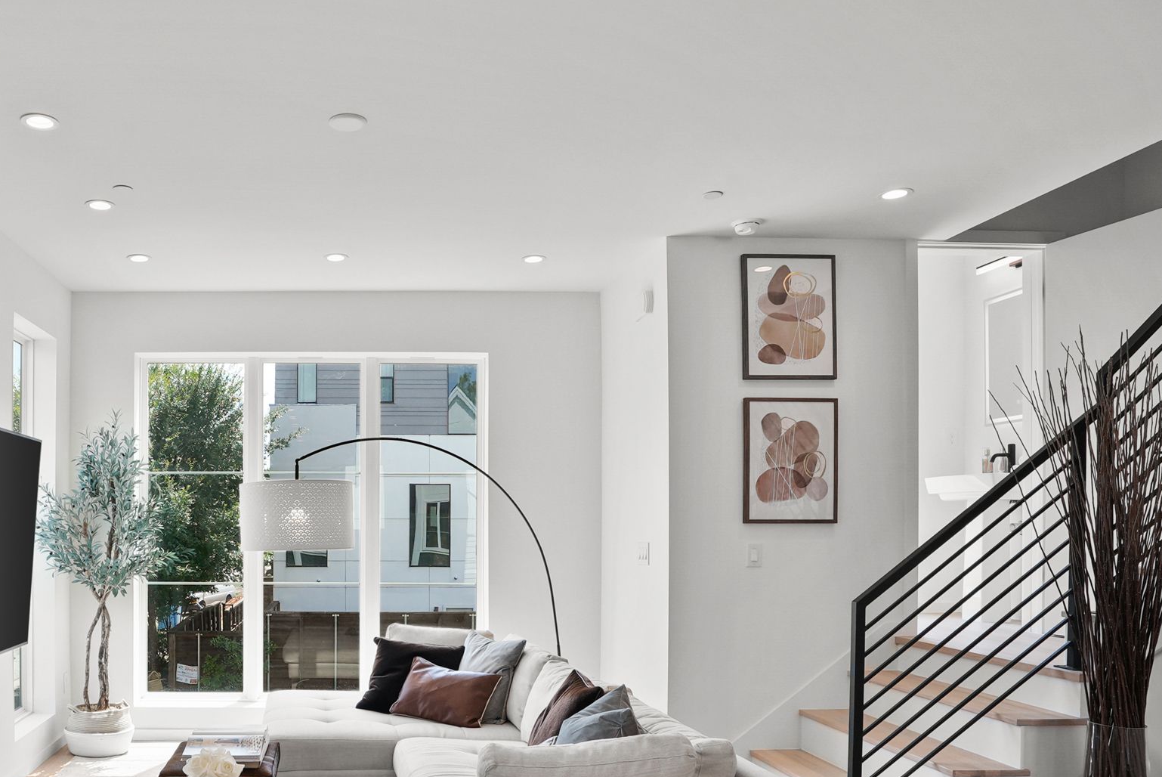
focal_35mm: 26
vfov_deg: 48.8
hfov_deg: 66.2
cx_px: 329
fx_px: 840
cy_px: 521
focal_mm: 16
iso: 250
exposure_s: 1/20
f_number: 9
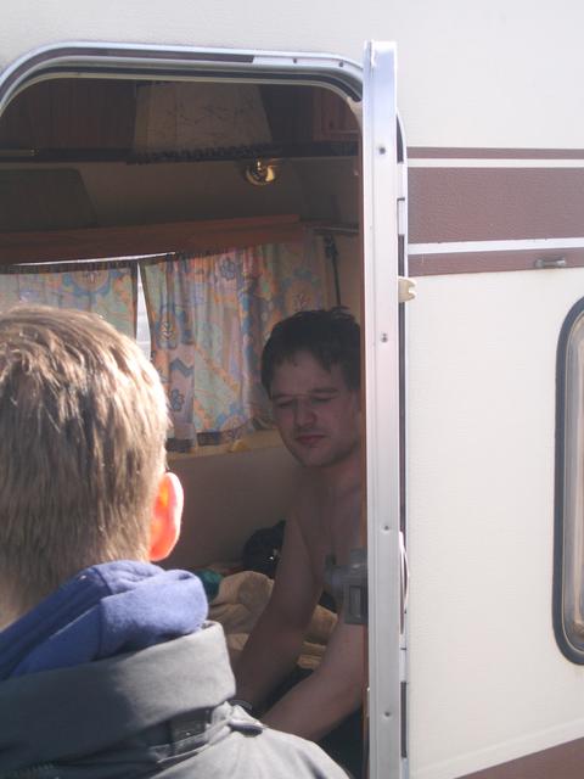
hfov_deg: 23.7
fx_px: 1395
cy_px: 390
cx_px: 292
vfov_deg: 31.2
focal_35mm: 62
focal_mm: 10.2
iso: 50
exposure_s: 1/200
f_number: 3.5
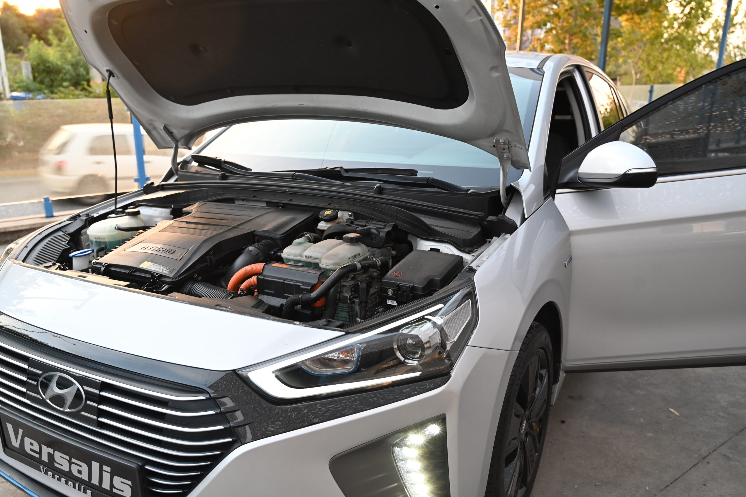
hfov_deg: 61.9
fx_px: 622
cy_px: 248
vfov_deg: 43.6
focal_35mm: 30
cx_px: 373
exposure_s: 1/125
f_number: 4
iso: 900
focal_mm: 30
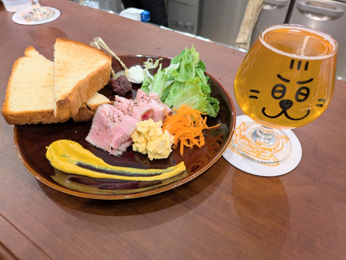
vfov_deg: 54.9
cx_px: 173
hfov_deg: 69.4
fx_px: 250
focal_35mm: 25
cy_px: 130
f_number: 1.89
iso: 121
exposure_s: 1/24
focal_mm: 5.43
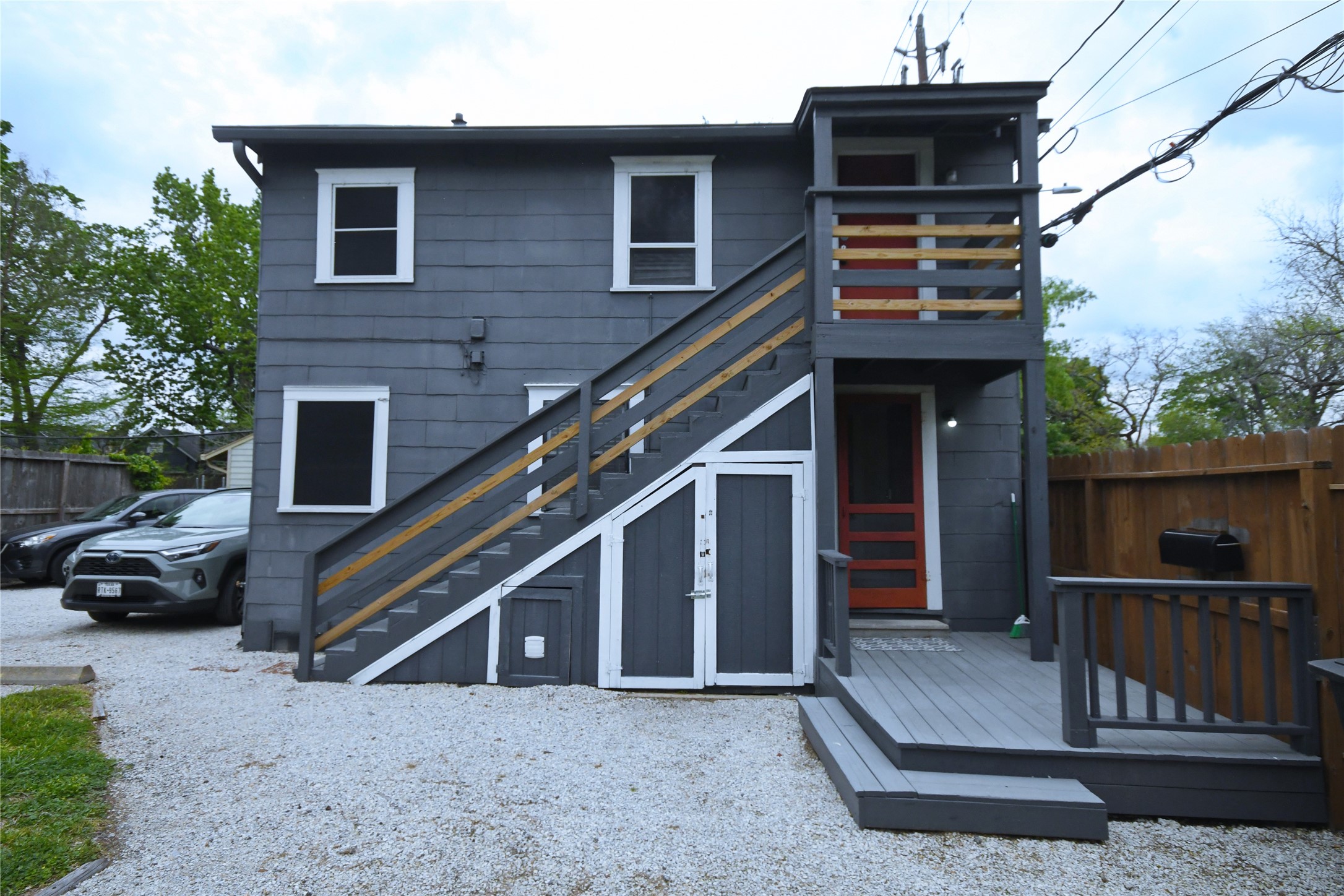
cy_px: 448
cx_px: 672
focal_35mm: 20
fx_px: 728
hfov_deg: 85.4
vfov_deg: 63.2
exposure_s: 1/1000
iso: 1400
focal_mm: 13
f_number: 9
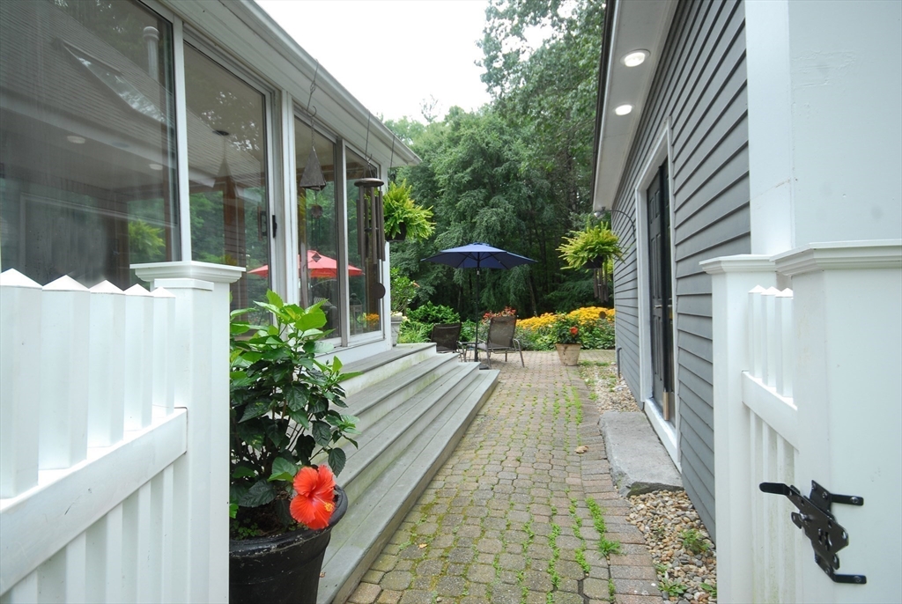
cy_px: 302
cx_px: 451
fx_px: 452
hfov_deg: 89.9
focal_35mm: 18
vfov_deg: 67.6
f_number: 7.1
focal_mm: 12
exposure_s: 1/80
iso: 200
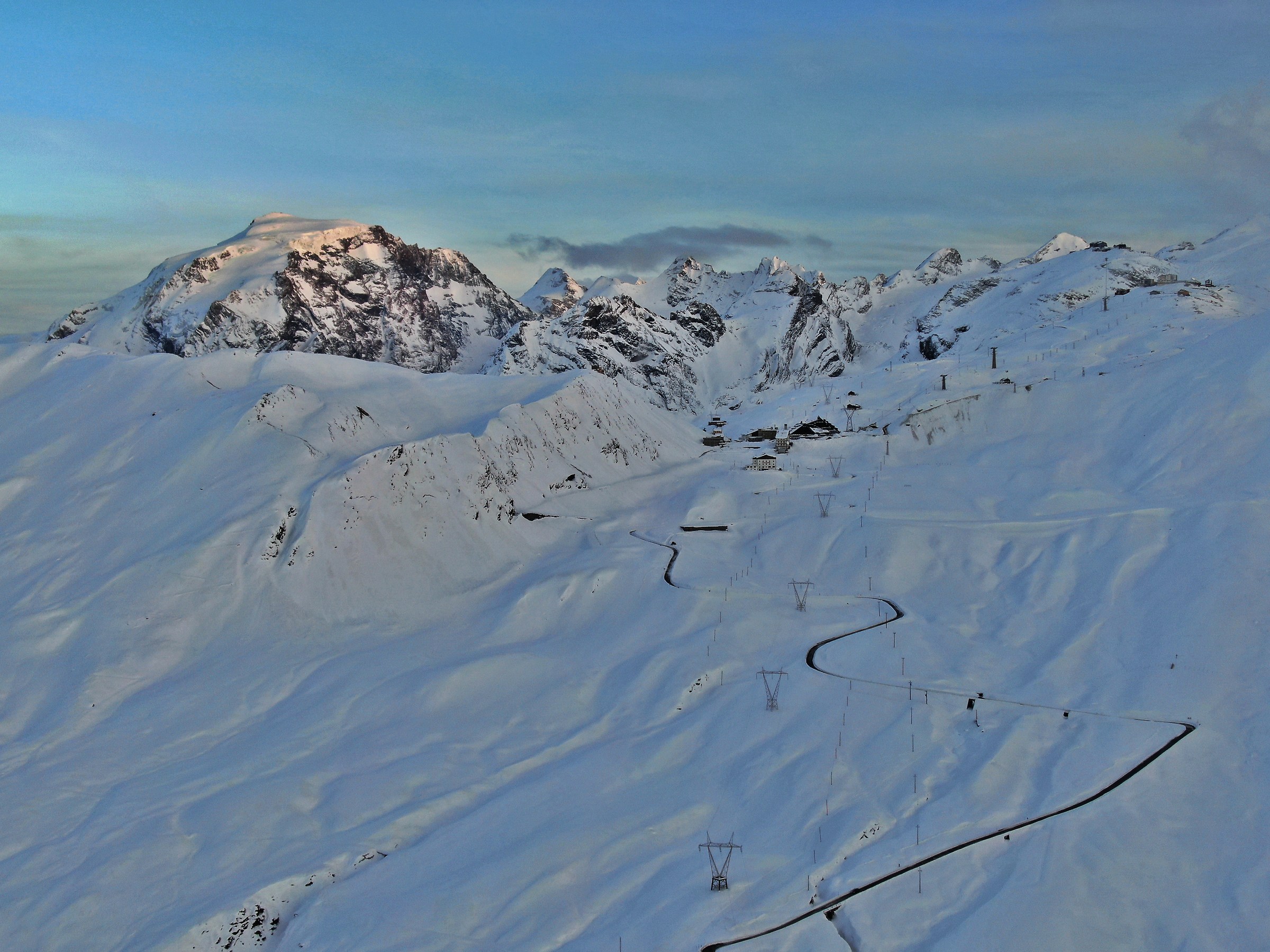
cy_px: 476
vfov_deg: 30.3
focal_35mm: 48
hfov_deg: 39.7
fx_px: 1761
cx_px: 635
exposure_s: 1/30
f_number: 3.8
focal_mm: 8.6
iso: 100
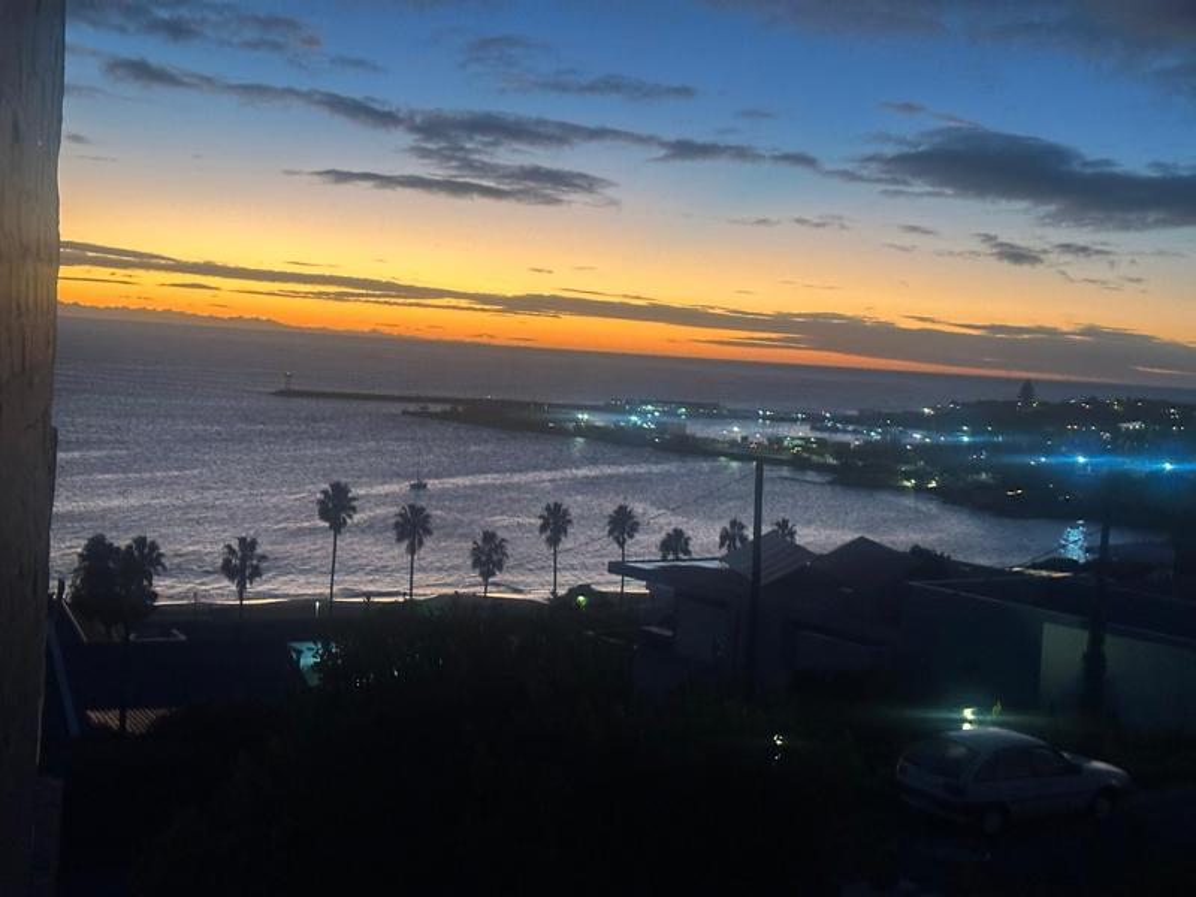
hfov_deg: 39.7
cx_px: 598
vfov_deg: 30.3
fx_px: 1658
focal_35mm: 48
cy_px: 448
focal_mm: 6.86
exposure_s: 1/50
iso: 250
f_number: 1.78
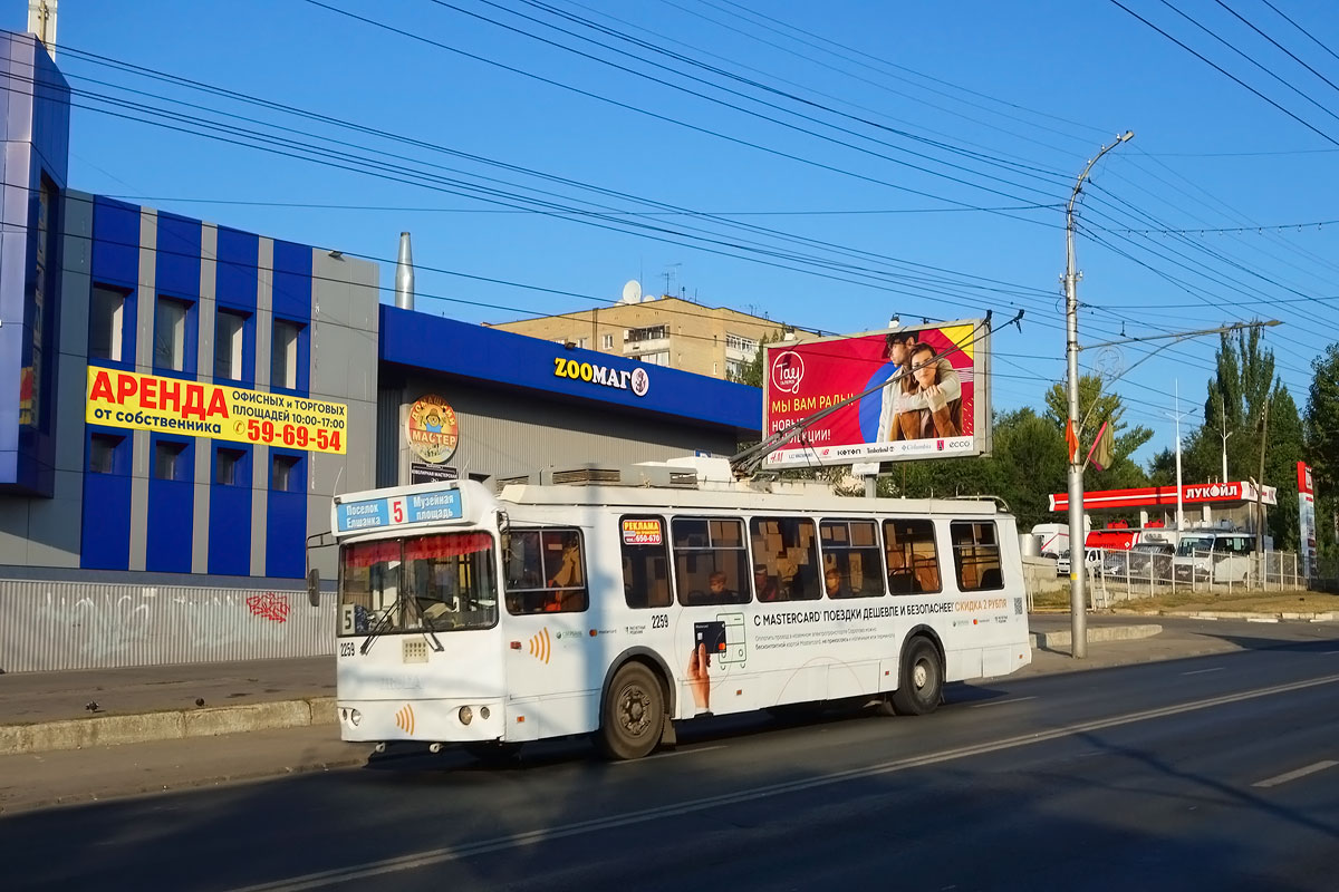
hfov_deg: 46.4
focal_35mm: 42
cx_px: 670
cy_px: 446
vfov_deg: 31.9
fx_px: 1562
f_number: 6.3
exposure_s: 1/500
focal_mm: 15.64
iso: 125
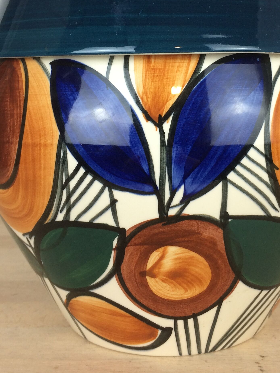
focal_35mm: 51
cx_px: 166
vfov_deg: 36.6
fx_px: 550
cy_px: 95
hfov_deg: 28.5
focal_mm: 4.15
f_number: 2.2
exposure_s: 1/50
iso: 40
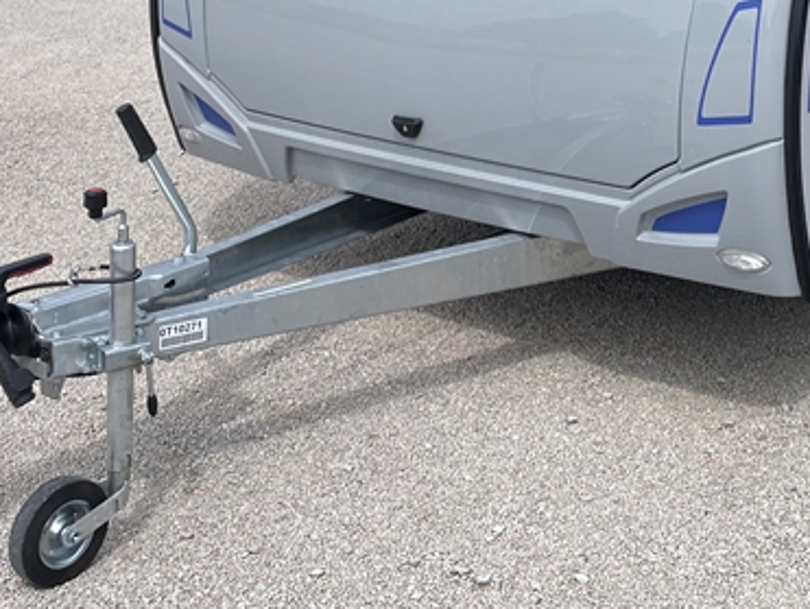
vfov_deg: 22.0
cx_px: 675
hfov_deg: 29.8
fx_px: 1476
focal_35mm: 63
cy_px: -62
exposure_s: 1/3731
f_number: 1.6
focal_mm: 4.2
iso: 32
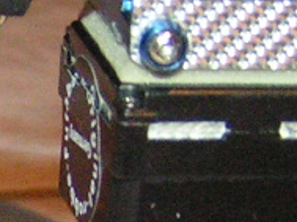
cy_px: 312
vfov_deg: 5.7
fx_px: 2209
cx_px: -211
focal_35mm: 258
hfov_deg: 7.5
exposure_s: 1/40
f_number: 2.8
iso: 200
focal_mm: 6.3
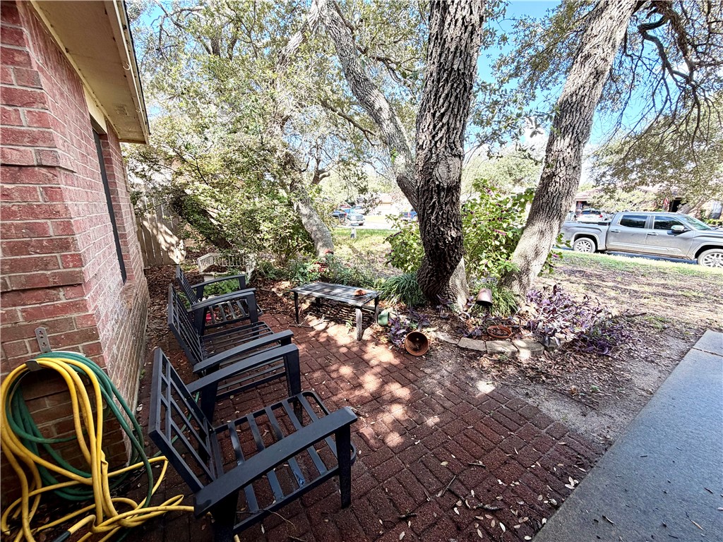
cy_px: 271
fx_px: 292
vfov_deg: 85.7
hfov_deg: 102.1
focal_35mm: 14
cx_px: 362
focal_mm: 2.22
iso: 40
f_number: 2.2
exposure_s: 1/124
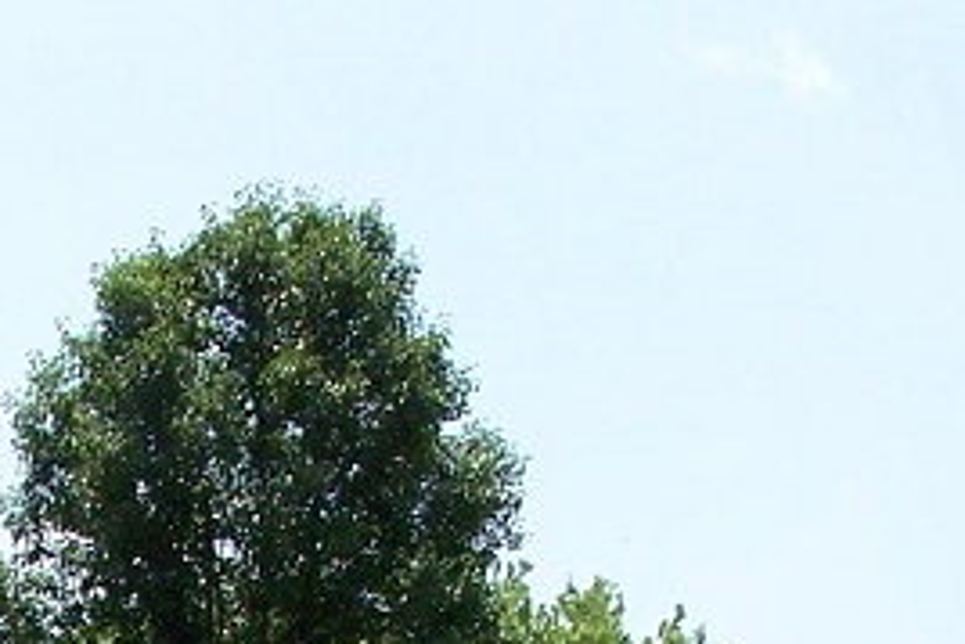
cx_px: -61
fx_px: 4050
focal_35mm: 151
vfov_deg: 8.6
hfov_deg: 13.4
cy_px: 1266
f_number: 5.6
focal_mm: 6.3
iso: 160
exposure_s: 1/800
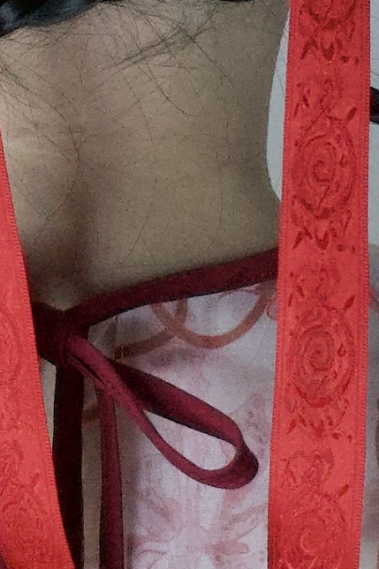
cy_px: 29
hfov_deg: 7.8
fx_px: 2768
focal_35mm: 175
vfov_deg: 11.7
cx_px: 99
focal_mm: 18.3
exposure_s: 1/1000
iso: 3200
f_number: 2.8
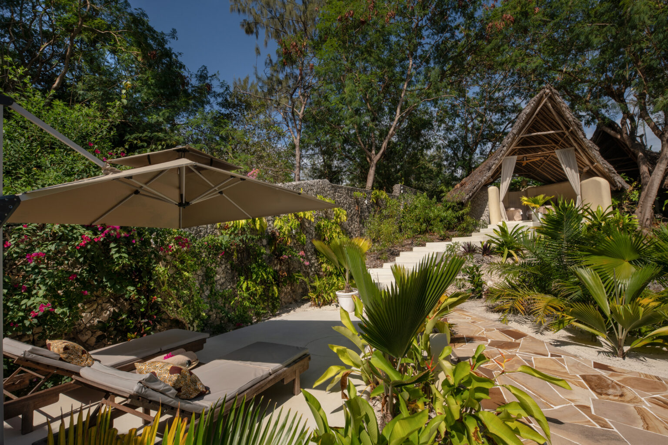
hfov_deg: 93.3
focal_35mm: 17
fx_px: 315
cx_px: 334
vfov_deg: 70.4
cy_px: 222
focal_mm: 17
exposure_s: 1/800
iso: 200
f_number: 16
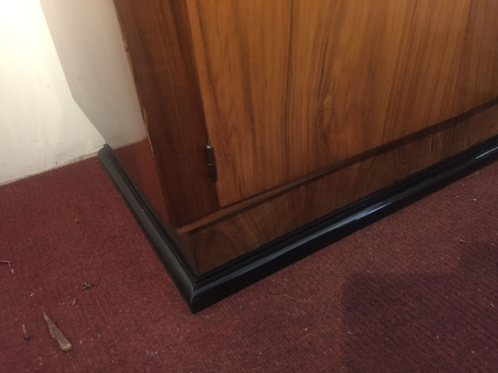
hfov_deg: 61.7
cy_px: 186
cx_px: 249
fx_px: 417
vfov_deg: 48.2
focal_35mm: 29
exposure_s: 1/17
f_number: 2.2
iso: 640
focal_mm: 4.15
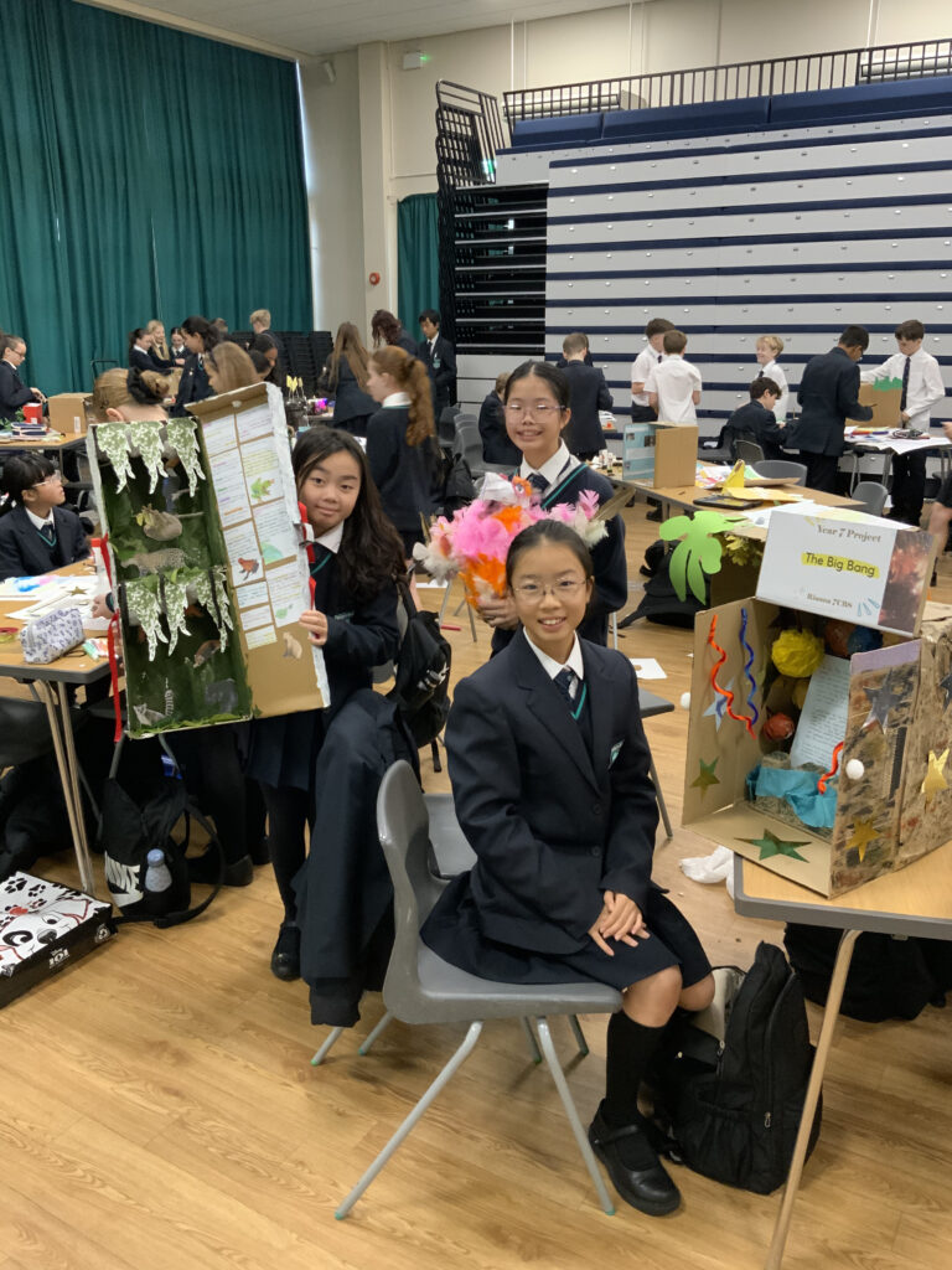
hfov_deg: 48.2
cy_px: 635
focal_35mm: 29
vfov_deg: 61.7
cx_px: 476
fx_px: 1063
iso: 250
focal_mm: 3
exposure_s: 1/50
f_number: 1.8
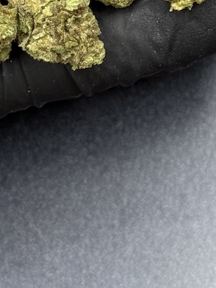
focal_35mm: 188
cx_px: 88
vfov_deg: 10.3
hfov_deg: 7.9
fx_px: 1563
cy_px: -91
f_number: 1.78
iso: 160
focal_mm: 6.76
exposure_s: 1/50
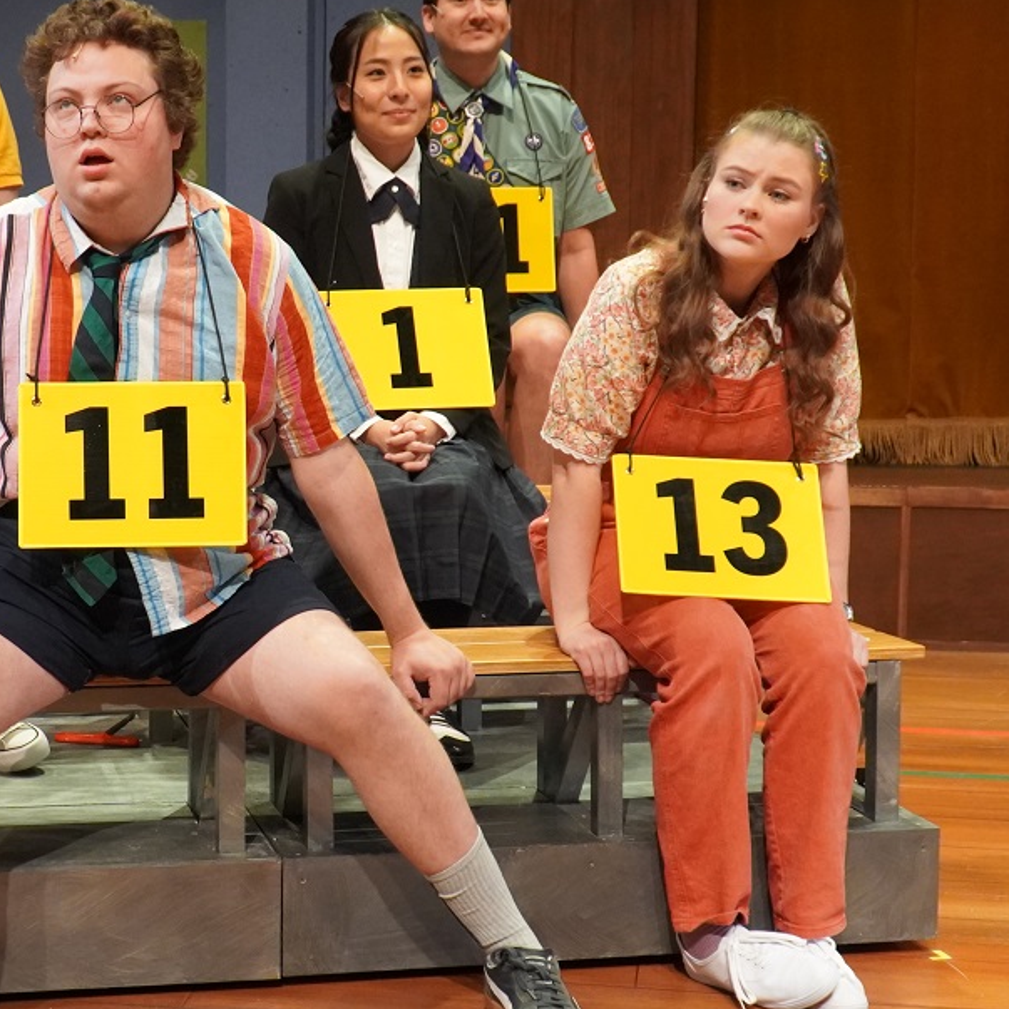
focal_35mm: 60
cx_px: 258
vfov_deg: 28.6
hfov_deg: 28.2
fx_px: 1979
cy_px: 500
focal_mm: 22
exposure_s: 1/160
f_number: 4
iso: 2500
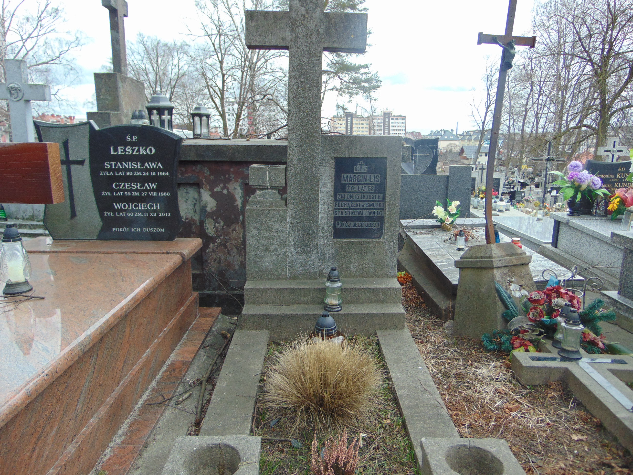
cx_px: 316
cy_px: 238
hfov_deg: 69.4
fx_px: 457
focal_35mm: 25
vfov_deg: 54.9
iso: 80
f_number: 3
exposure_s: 1/200
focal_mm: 4.5
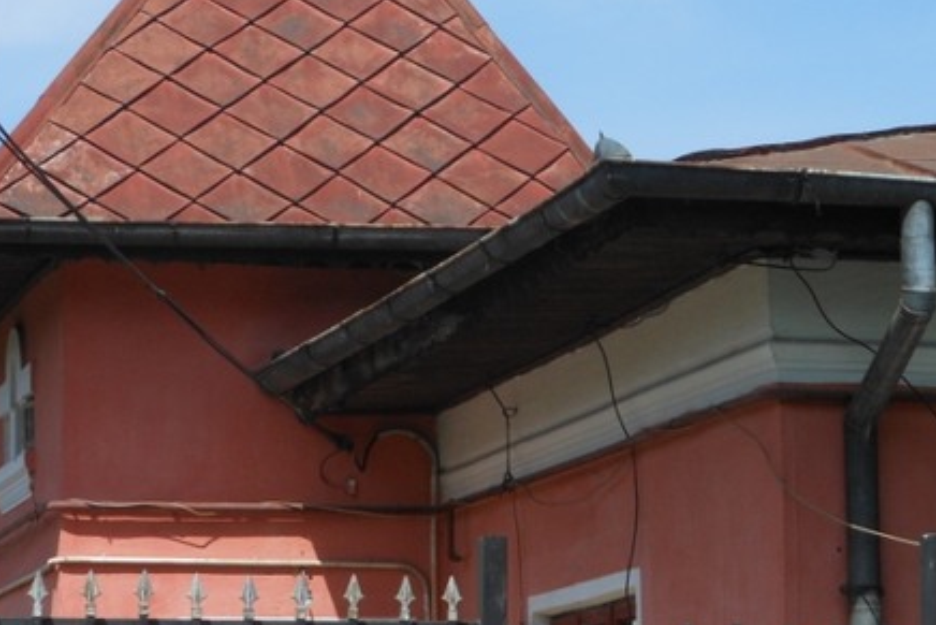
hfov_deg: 12.4
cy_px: 159
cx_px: 397
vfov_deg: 8.3
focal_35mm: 166
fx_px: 4317
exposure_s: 1/800
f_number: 4.6
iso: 100
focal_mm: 15.5
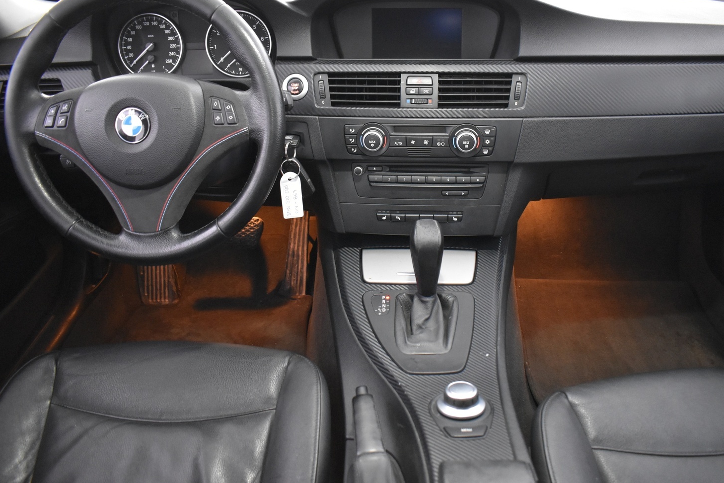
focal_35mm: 30
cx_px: 395
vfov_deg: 43.5
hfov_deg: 61.8
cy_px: 216
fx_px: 603
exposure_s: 1/10
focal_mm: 18
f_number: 3.5
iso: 3200
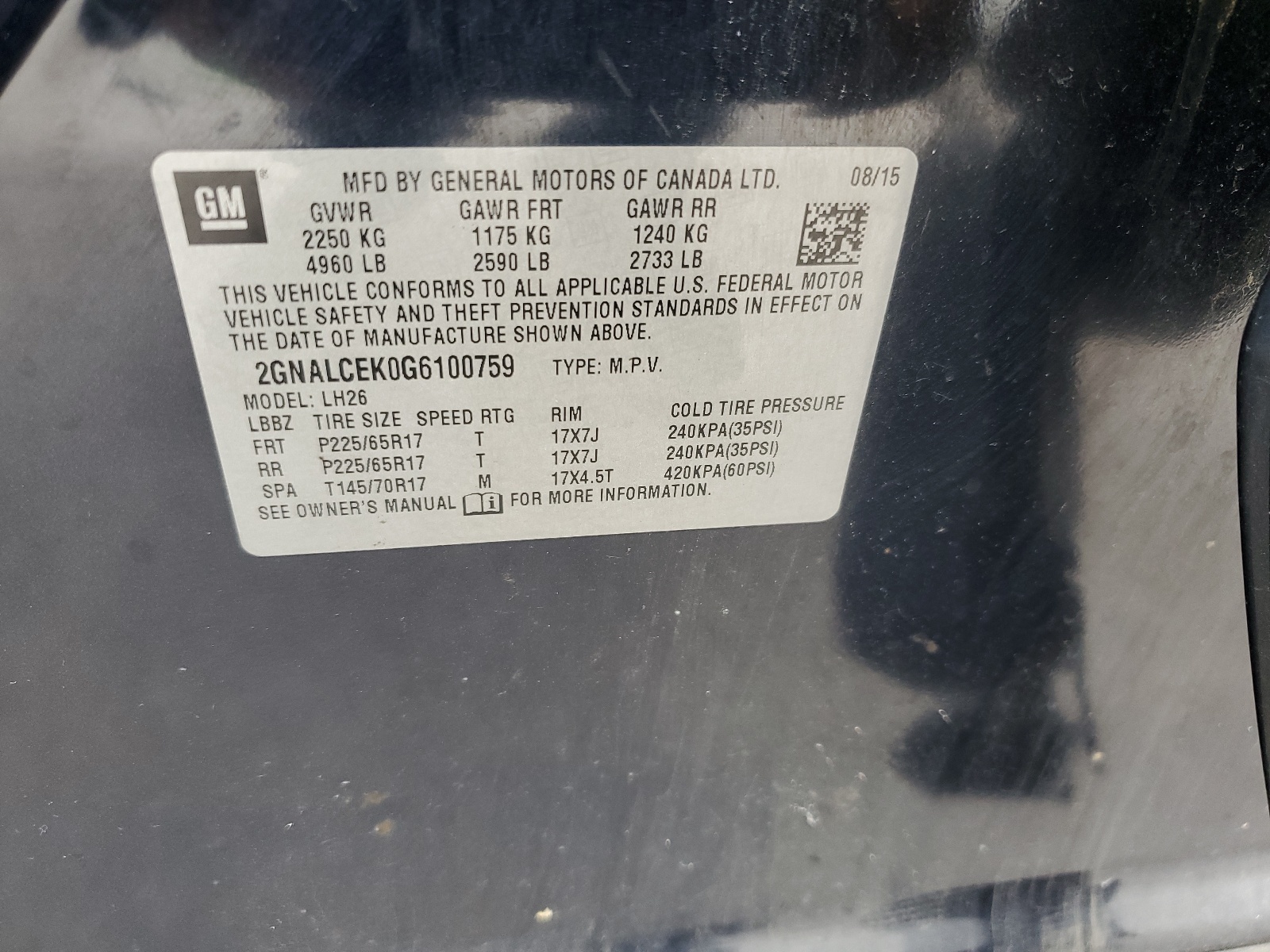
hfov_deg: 67.3
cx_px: 635
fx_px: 954
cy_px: 476
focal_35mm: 26
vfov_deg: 53.1
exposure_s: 1/120
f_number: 1.5
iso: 81
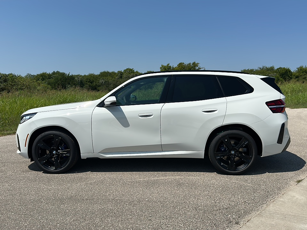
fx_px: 222
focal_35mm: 25
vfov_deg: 54.9
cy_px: 115
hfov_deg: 69.4
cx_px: 154
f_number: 1.78
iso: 80
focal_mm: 6.86
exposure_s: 1/9901
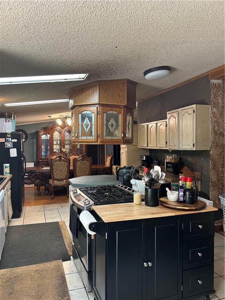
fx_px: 225
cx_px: 112
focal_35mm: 26
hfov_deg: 53.1
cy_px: 150
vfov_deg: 67.3
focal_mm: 5.7
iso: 125
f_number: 1.5
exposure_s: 1/60
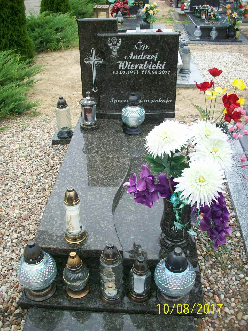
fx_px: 353
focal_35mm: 37
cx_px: 124
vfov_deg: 50.1
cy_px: 166
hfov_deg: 38.7
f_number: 2.8
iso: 80
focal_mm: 6.2
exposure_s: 1/234
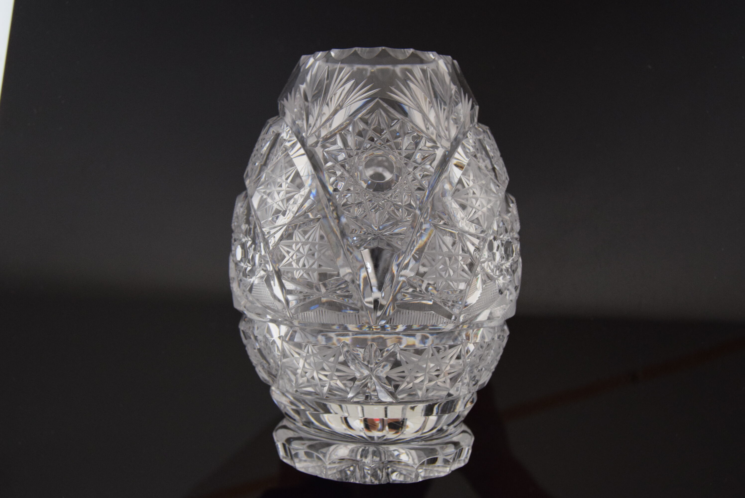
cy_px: 249
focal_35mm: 36
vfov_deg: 36.9
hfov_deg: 53.1
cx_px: 372
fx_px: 746
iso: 1600
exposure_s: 1/125
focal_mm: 24
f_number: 5.6
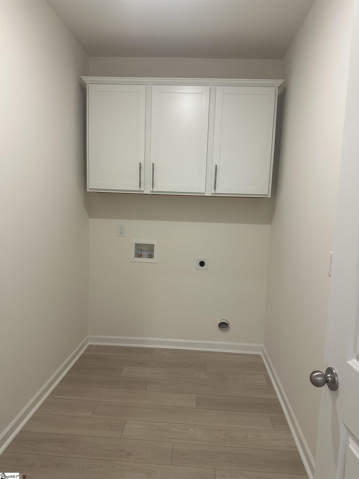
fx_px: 332
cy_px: 240
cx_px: 180
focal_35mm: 24
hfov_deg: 56.8
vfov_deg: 71.6
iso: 200
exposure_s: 1/120
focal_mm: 6.86
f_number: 1.78
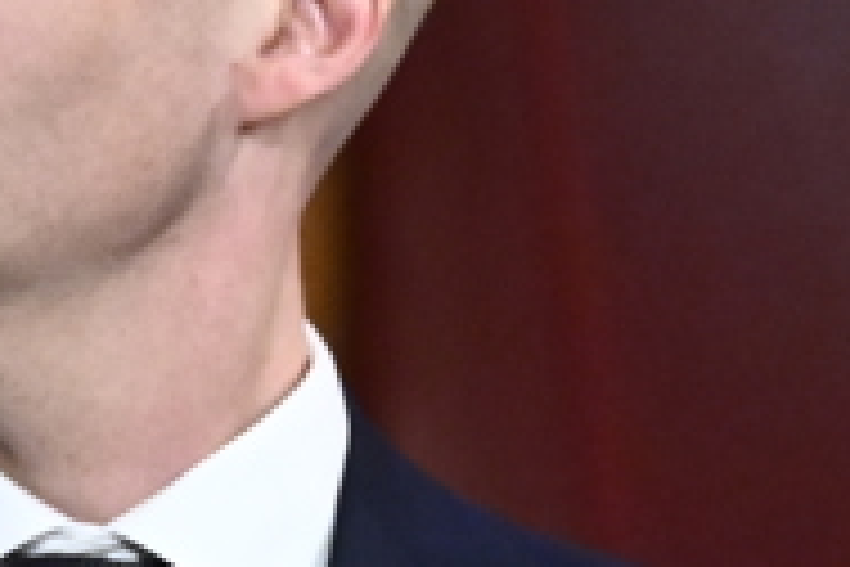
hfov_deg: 0.9
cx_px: -1785
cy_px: 490
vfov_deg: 0.6
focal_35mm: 2370
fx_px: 55954
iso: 4000
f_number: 4
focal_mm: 330
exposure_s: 1/125
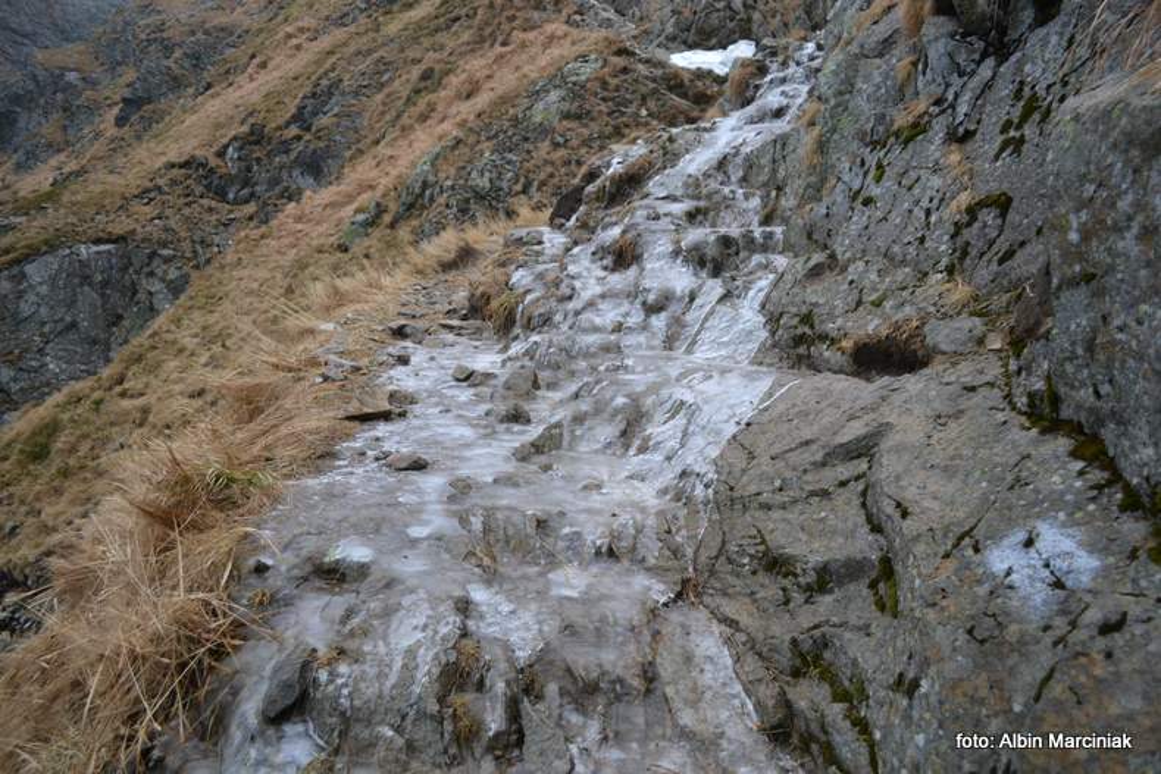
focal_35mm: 27
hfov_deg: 67.4
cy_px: 387
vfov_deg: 47.9
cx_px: 580
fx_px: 871
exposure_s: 1/500
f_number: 3.5
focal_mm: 18
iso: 400
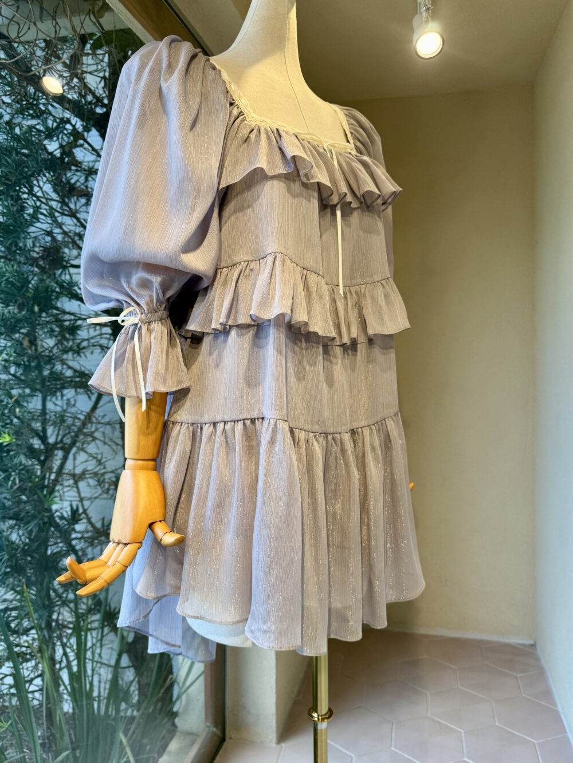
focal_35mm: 24
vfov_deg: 71.6
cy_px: 382
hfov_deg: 56.8
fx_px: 530
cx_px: 286
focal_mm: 6.76
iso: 80
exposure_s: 1/133
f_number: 1.78
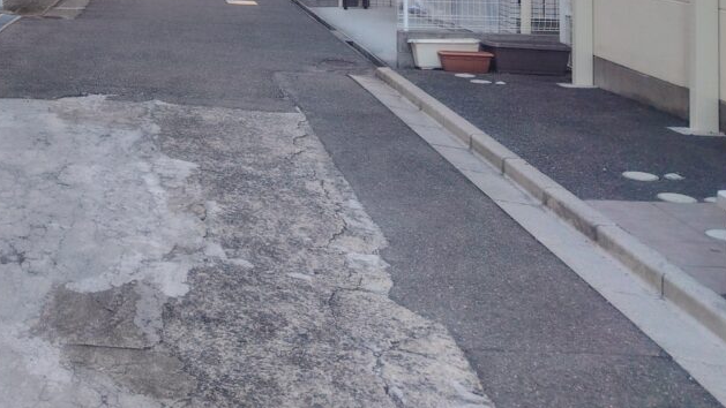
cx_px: 76
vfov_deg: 21.1
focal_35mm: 51
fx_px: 982
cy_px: -142
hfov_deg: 37.9
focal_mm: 5.6
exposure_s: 1/1378
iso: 50
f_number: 1.9
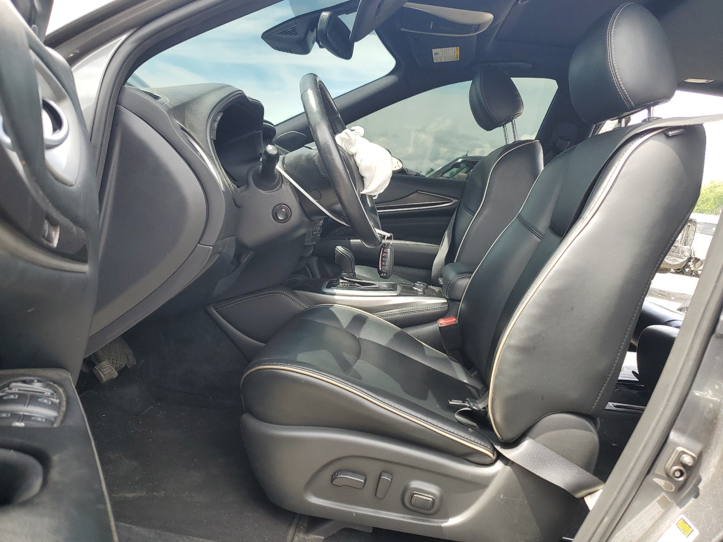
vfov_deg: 53.1
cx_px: 362
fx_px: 543
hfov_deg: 67.3
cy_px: 271
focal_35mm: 26
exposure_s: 1/303
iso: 50
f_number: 1.5
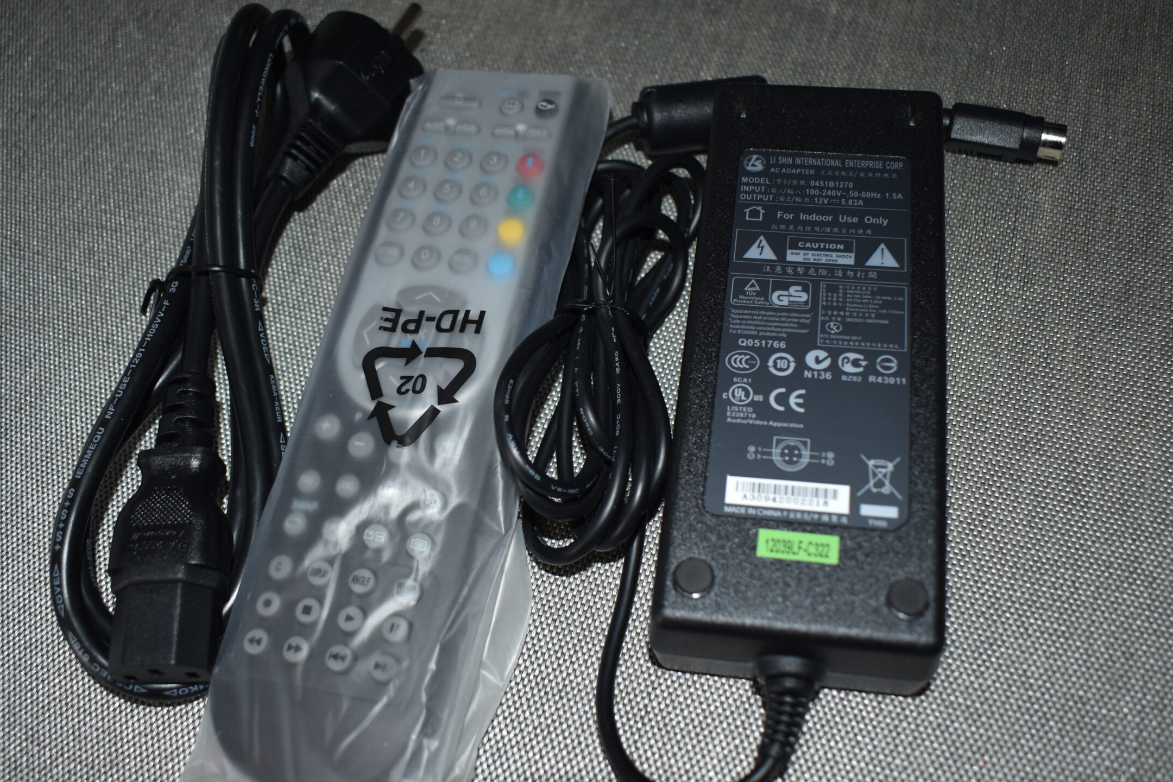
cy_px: 424
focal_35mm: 32
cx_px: 579
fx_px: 1043
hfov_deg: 58.7
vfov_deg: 41.1
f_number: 3.5
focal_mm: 18
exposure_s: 1/30
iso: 180
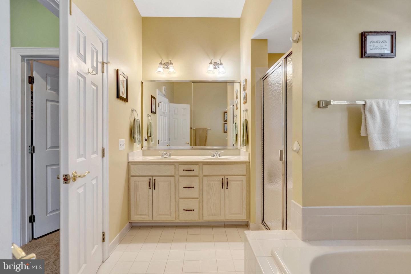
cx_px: 206
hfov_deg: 96.7
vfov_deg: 73.7
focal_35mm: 16
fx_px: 183
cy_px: 137
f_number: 8
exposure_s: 1/40
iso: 1250
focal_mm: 16
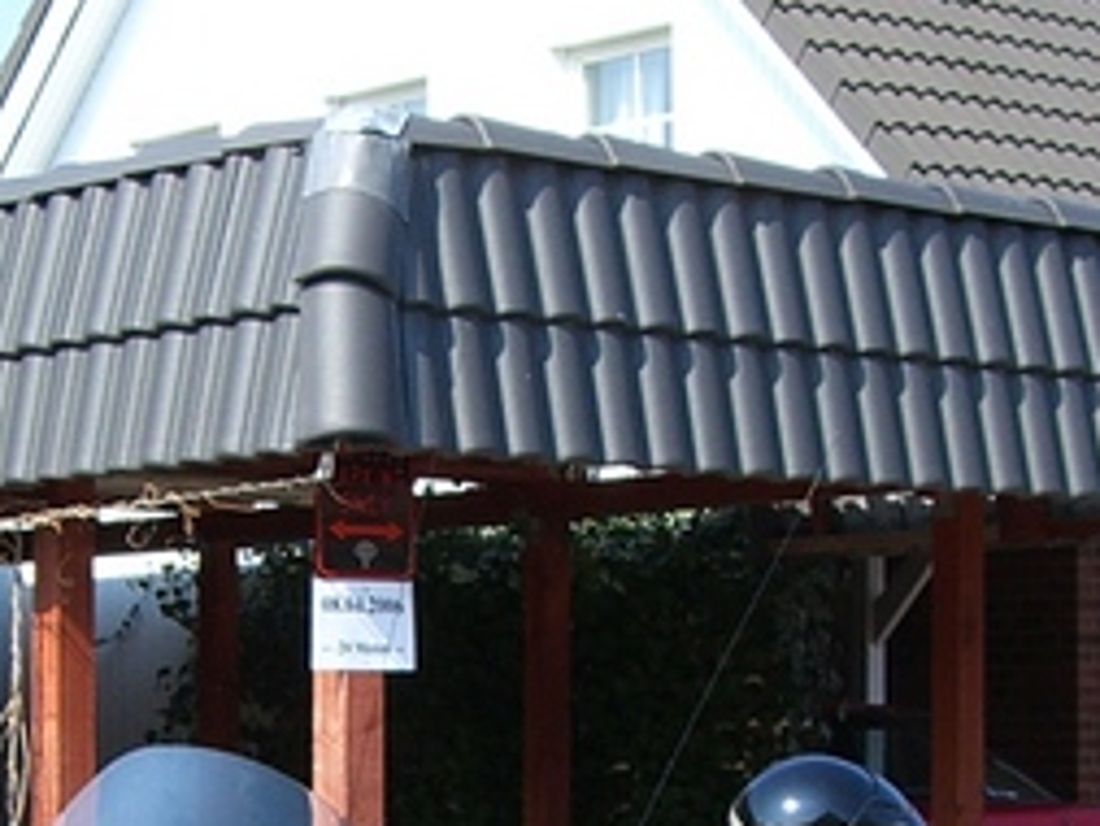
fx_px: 3815
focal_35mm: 120
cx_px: 348
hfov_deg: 16.4
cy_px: 822
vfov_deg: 12.2
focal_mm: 6.2
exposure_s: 1/320
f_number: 4.3
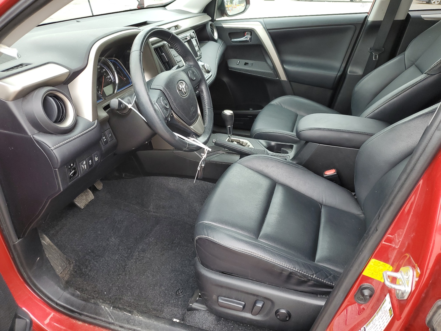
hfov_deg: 67.3
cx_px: 220
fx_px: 331
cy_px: 166
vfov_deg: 53.1
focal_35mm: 26
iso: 59
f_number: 1.5
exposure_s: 1/120
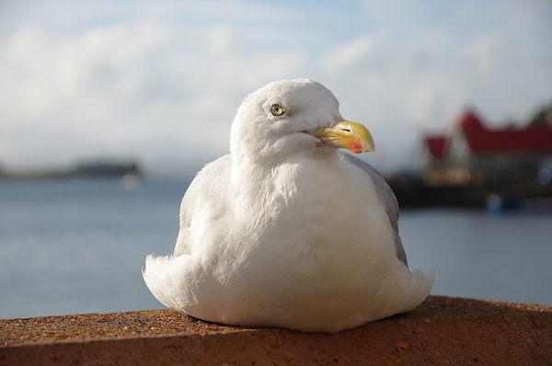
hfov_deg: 21.0
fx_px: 1493
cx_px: 276
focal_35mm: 98
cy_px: 183
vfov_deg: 14.0
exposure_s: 1/1600
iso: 200
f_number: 5.3
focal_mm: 65
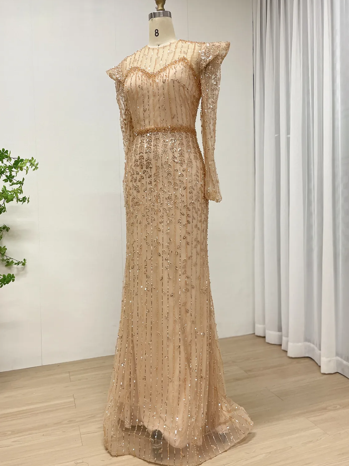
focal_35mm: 28
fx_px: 377
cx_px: 172
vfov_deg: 63.4
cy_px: 226
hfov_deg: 49.7
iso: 125
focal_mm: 4.2
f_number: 1.6
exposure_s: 1/50
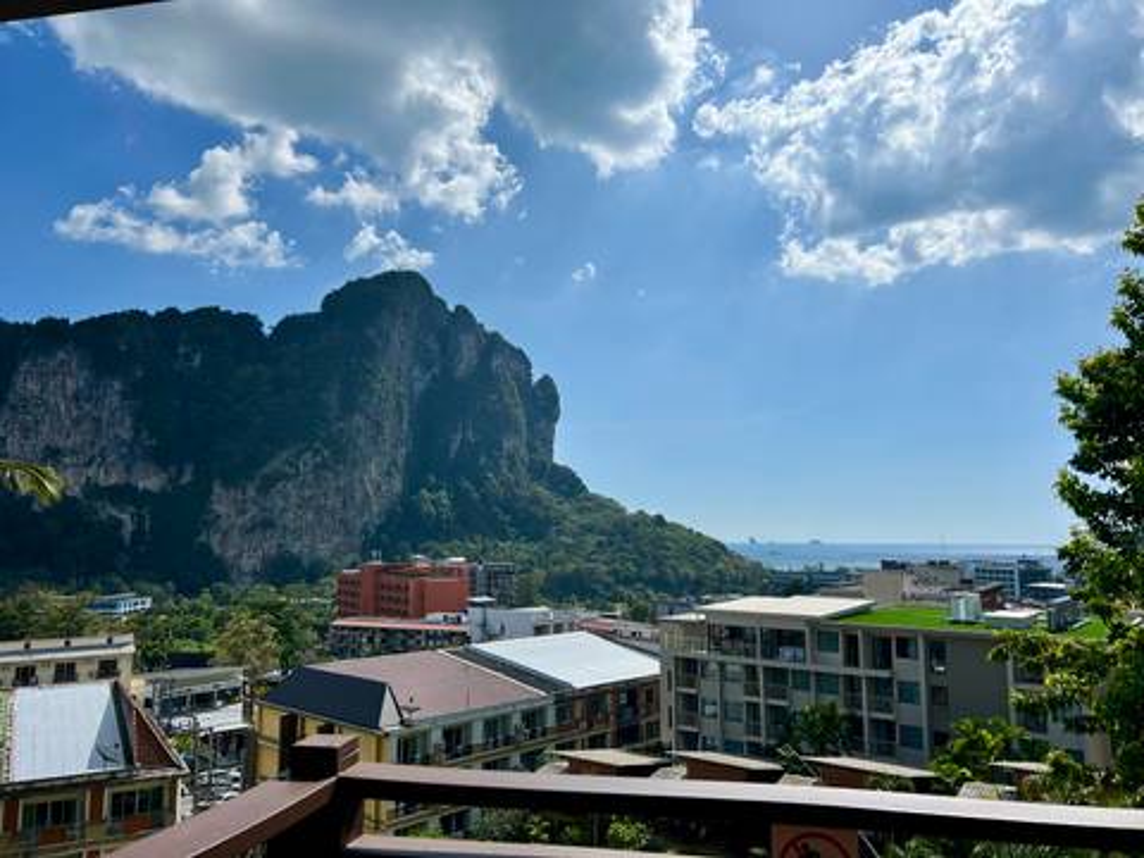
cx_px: 572
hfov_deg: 67.3
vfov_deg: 53.1
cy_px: 429
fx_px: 859
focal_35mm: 26
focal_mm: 5.7
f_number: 1.5
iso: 50
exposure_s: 1/12658
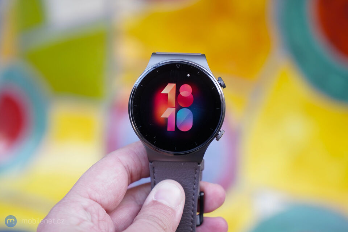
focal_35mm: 70
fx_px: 677
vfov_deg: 19.5
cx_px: 174
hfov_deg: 28.8
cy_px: 116
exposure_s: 1/60
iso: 640
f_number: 4
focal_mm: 70
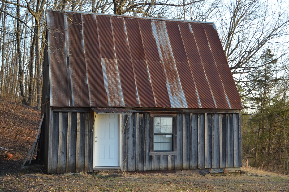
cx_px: 144
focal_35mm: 52
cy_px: 96
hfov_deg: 37.9
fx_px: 421
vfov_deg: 25.6
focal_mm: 35
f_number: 5.3
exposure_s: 1/125
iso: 400
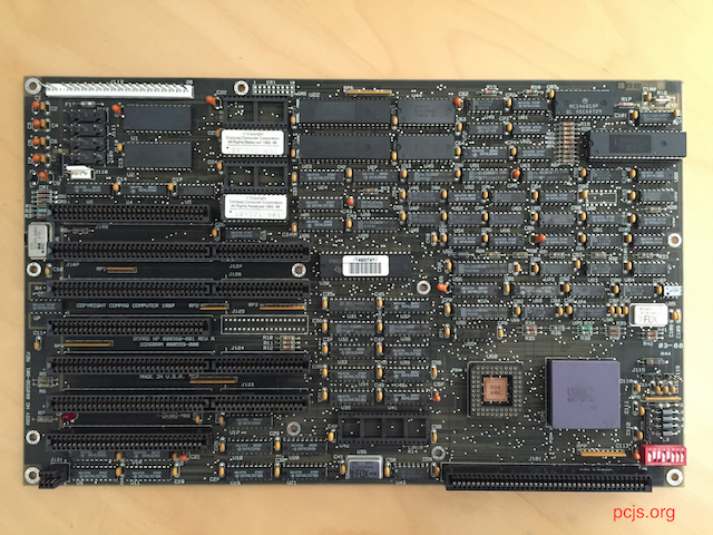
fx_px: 597
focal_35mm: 29
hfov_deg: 61.7
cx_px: 356
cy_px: 268
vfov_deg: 48.2
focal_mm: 4.15
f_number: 2.2
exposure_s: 1/30
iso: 250
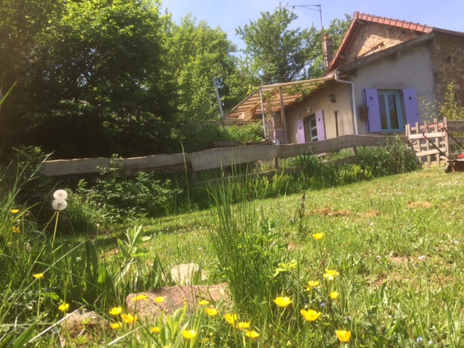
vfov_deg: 48.2
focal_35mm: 29
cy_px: 174
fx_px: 389
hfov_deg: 61.7
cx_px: 232
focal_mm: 4.15
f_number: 2.2
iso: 32
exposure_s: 1/774
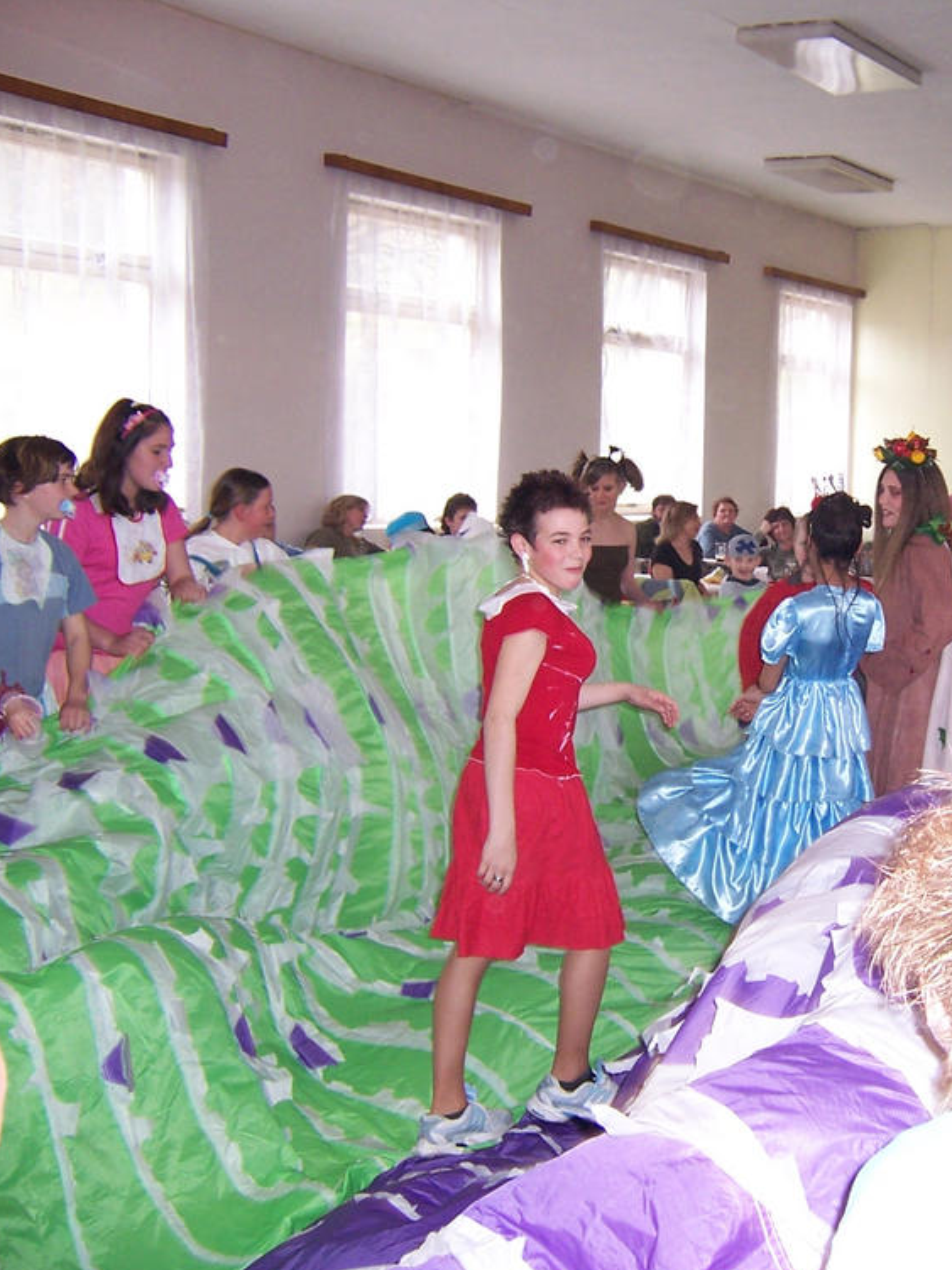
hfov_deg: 30.9
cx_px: 834
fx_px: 1651
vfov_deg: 42.1
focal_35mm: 45
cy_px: 646
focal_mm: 5.5
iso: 140
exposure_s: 1/60
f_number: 2.8
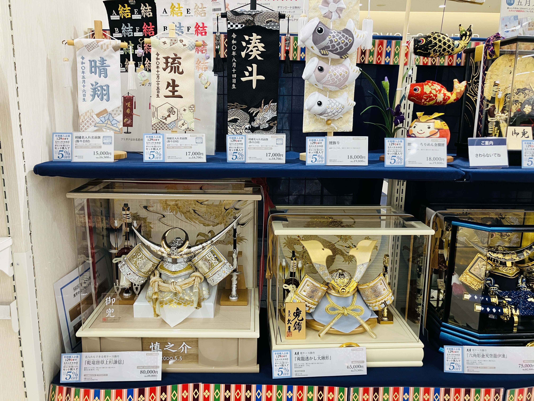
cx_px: 267
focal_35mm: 28
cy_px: 200
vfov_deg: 49.7
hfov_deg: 63.4
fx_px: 432
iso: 64
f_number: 1.8
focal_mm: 3.99
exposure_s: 1/50
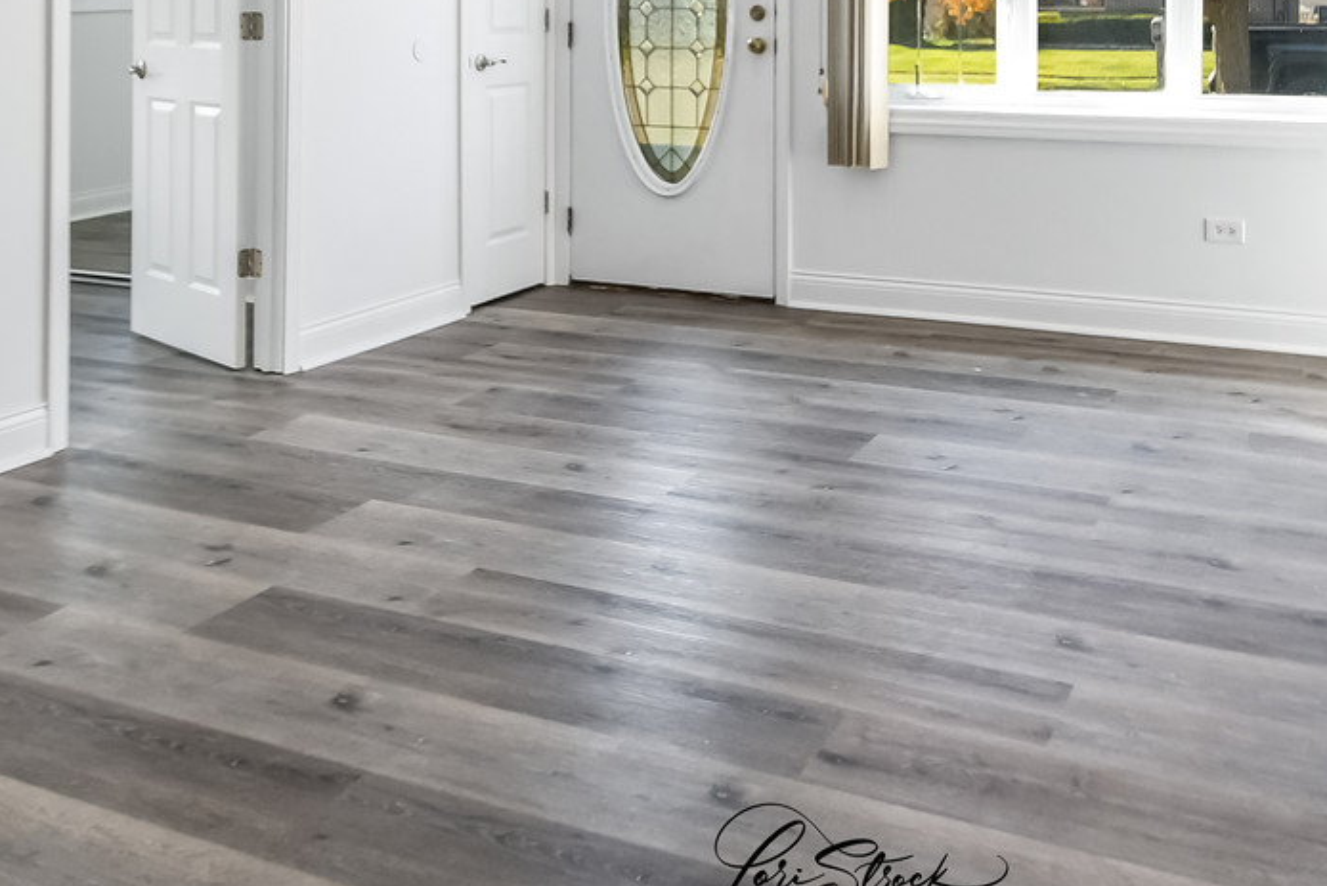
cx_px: 811
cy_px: -80
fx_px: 1290
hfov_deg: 53.9
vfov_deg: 33.2
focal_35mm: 35
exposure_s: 1/320
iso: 400
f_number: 8
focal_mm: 10
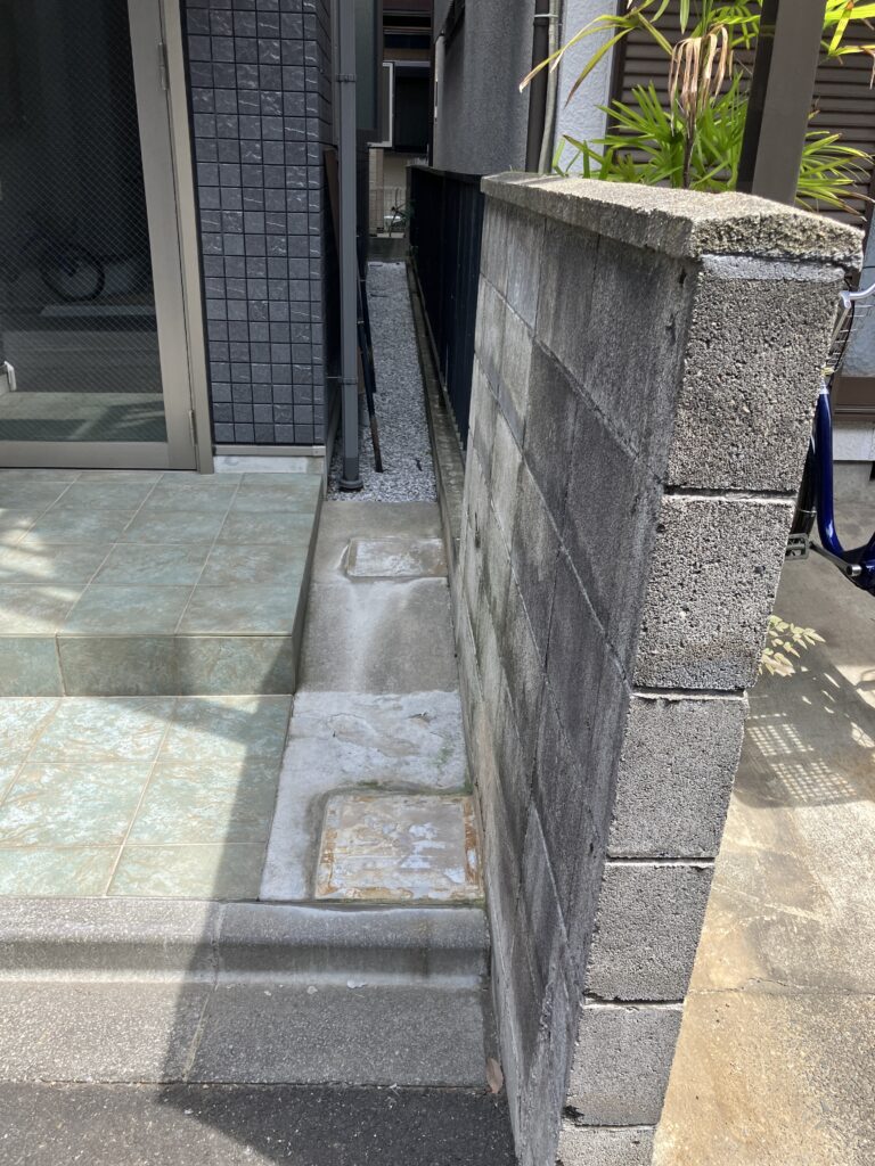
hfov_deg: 49.7
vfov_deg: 63.4
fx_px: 944
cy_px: 583
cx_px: 438
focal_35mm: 28
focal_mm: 3.99
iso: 32
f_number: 1.8
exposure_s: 1/405
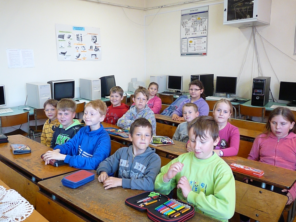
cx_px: 148
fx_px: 231
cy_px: 111
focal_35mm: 27
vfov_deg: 51.4
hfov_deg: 65.3
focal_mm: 4.8
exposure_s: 1/100
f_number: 2.8
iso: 800
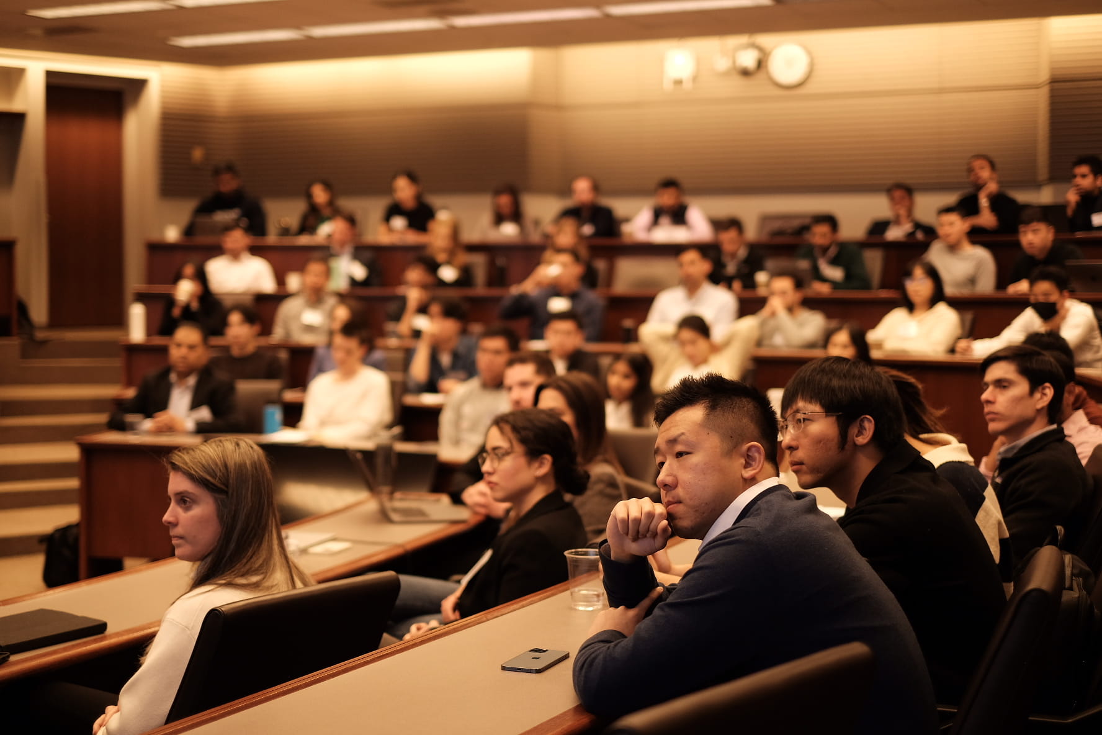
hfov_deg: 37.5
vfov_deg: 25.5
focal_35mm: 53
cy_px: 368
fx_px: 1622
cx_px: 551
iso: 400
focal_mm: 35
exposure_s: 1/200
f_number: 1.4
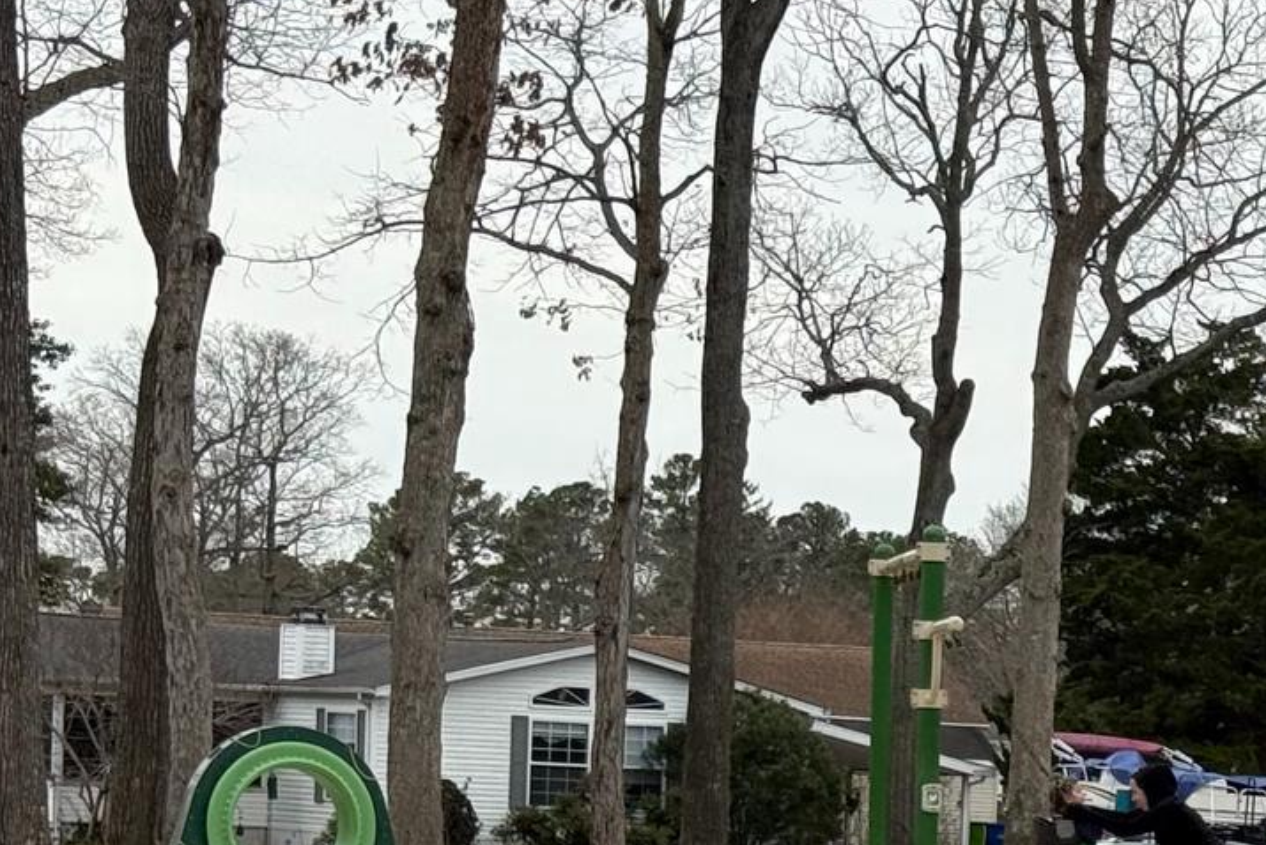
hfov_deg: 13.9
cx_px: 1571
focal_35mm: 143
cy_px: 1001
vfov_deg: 9.5
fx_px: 5030
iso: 64
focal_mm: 6.76
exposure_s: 1/3378
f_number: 1.78
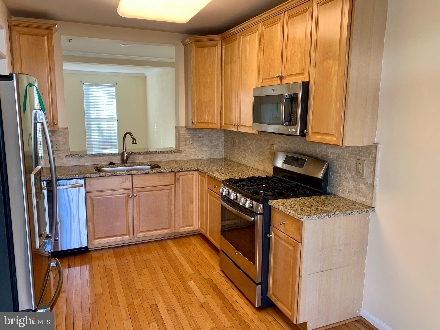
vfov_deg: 53.1
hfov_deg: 67.3
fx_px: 330
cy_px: 165
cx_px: 220
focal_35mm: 26
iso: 50
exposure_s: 1/60
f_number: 1.8
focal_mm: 4.25
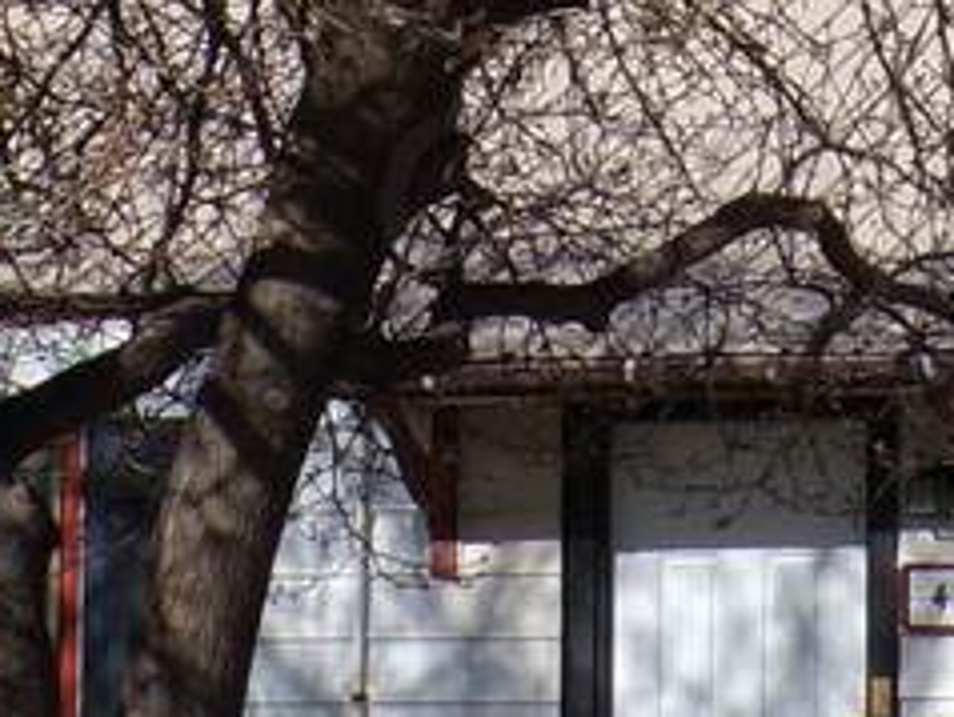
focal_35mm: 263
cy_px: 188
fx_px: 7255
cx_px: 1487
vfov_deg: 5.7
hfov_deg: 7.4
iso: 100
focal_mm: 8.7
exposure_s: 1/550
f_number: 5.3
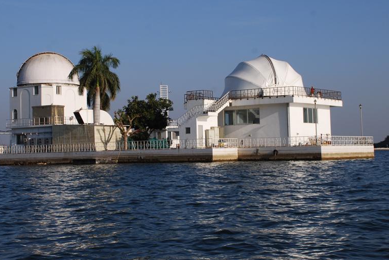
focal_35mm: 61
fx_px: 660
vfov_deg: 22.3
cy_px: 114
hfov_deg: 32.8
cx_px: 180
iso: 100
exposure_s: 1/250
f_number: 9
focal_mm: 32
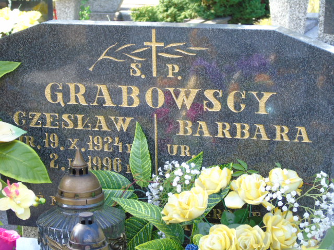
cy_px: 125
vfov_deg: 12.0
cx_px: 167
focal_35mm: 124
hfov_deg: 15.9
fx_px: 1196
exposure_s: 1/40
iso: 80
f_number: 4.6
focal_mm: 22
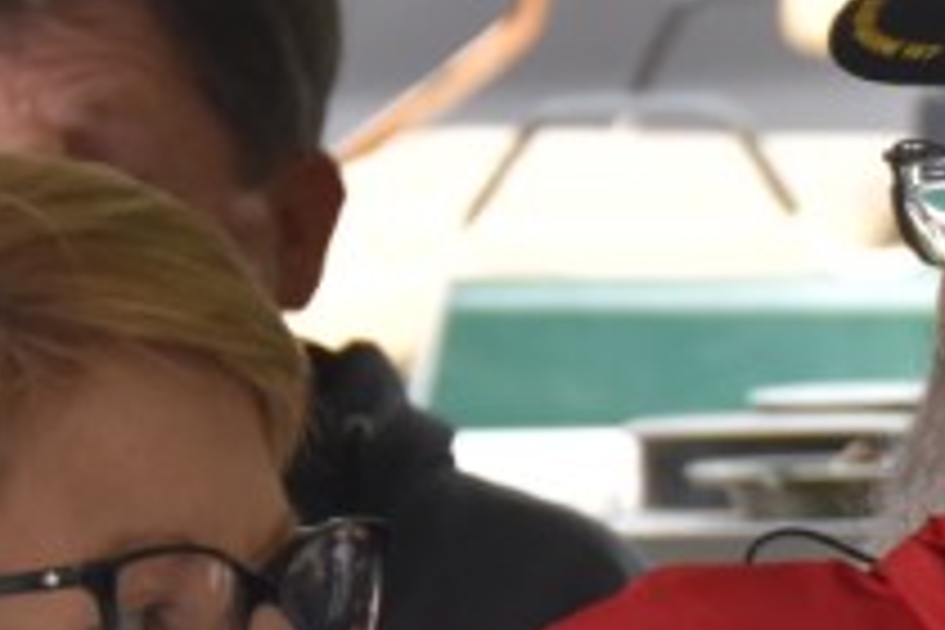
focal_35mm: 542
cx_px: 1764
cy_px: 468
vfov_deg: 2.5
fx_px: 14226
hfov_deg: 3.8
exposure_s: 1/250
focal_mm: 66
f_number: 5.3
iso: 800
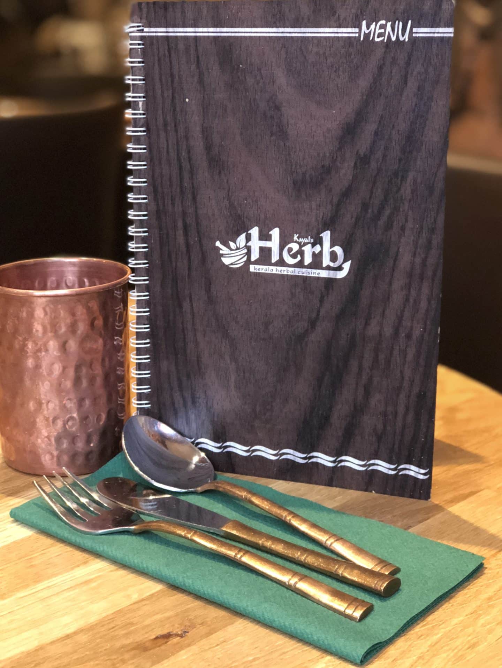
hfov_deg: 25.7
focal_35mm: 57
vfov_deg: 33.8
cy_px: 334
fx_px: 1102
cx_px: 251
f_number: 2.8
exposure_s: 1/50
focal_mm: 6.6
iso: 1250
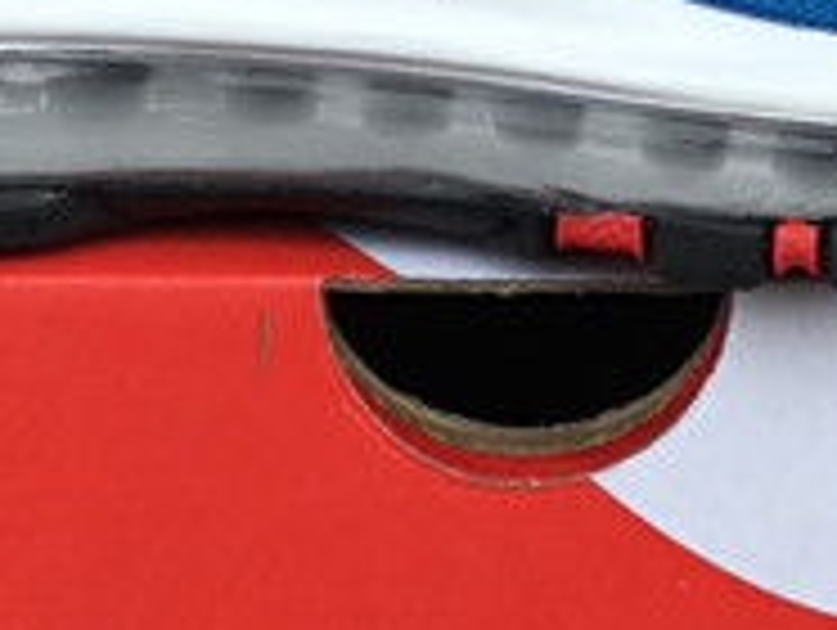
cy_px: 47
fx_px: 3632
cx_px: 549
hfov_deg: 13.1
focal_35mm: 150
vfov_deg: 9.9
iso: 25
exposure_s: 1/566
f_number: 2.4
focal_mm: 3.3
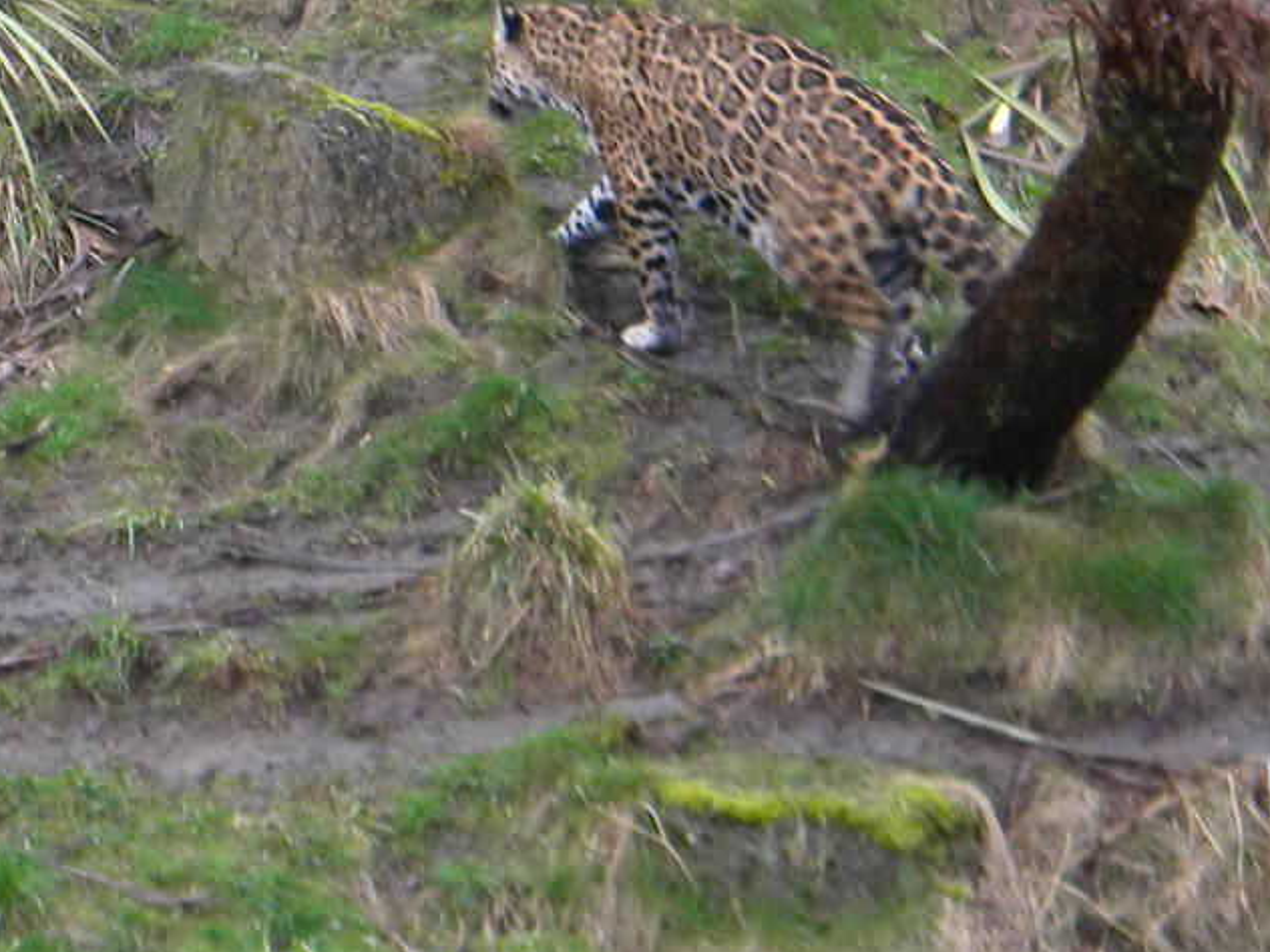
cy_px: -82
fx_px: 7705
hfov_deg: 9.3
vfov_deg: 7.0
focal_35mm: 210
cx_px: -139
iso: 195
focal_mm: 15.1
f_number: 4.5
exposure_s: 1/60
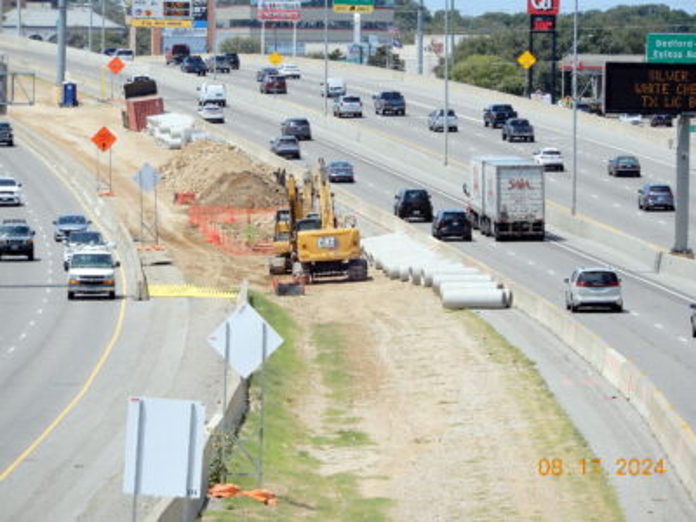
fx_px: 6032
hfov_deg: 6.6
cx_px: 348
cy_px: 261
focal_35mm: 300
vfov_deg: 5.0
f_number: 6.3
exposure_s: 1/500
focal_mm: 53.5
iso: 80
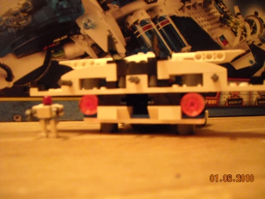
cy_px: 100
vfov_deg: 40.7
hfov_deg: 52.6
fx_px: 268
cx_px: 132
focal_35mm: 35
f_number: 2.8
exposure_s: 1/1.5
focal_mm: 5.7
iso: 800
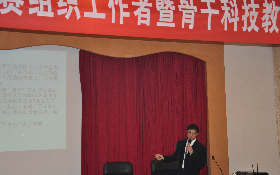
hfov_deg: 29.6
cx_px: 141
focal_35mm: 70
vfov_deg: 18.7
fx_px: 530
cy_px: 93
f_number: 4.8
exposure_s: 1/60
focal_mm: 45
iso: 800
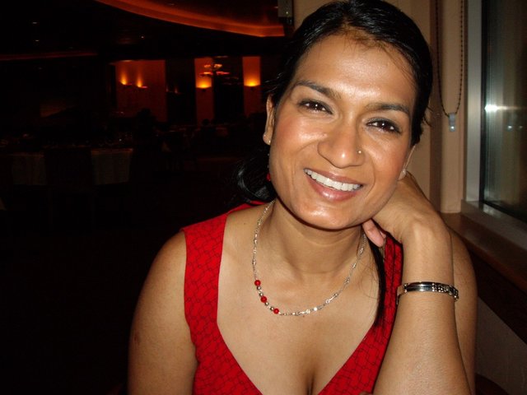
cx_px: 264
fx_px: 579
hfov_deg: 49.0
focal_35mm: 38
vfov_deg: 37.7
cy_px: 198
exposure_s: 1/40
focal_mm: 6.2
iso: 200
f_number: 2.7
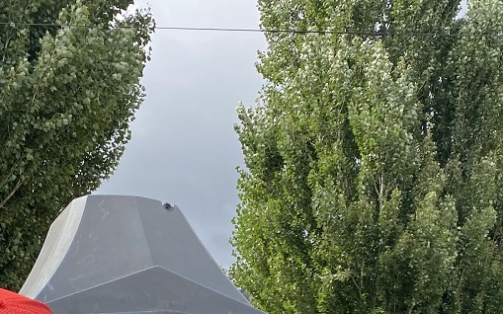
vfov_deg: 15.4
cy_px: 471
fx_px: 1069
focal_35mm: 78
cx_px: 311
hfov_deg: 26.4
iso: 32
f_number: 1.8
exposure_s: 1/1034
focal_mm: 4.25
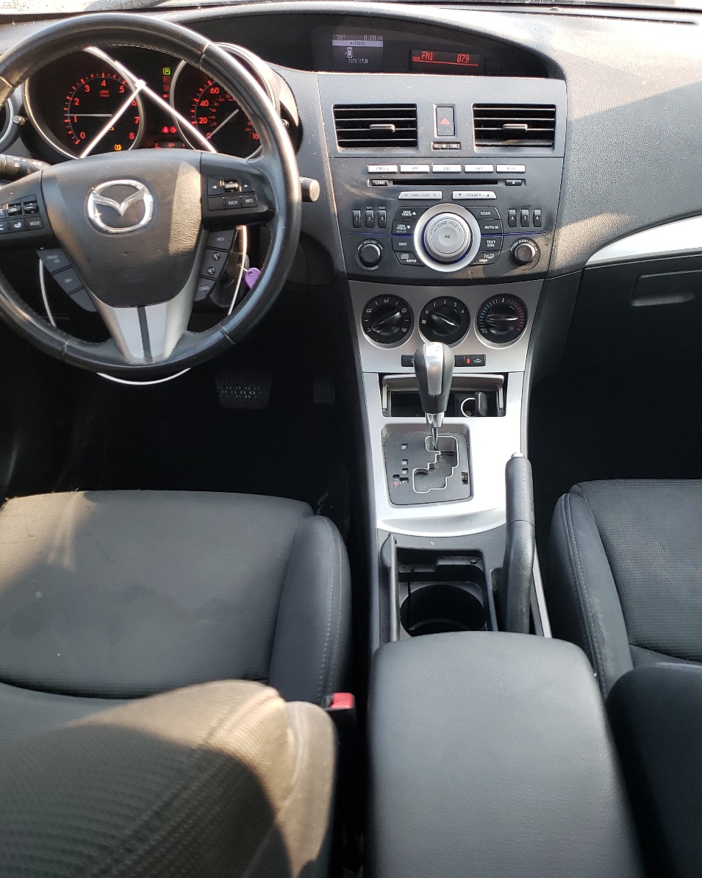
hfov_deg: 43.3
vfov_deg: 52.8
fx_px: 883
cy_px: 440
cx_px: 395
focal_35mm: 34
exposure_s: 1/120
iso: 58
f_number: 1.5
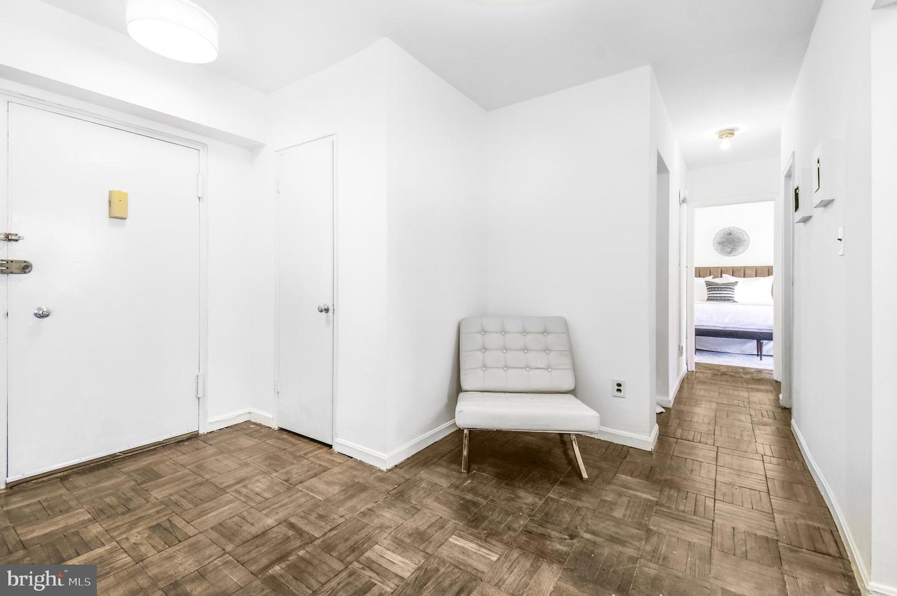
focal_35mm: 15
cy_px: 298
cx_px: 448
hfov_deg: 100.4
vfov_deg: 77.2
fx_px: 373
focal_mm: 10
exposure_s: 1/13
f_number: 8
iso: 200
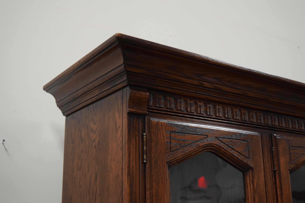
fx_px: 407
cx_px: 152
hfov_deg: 41.1
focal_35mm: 48
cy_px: 102
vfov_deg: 28.1
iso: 2200
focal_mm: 32
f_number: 4.5
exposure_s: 1/60
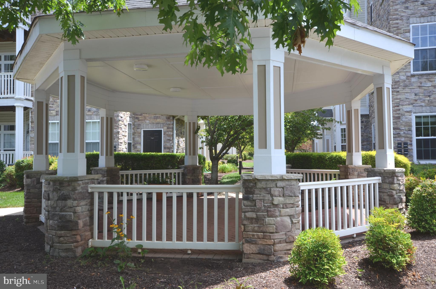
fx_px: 363
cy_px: 144
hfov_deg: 62.0
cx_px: 218
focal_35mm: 30
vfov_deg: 43.4
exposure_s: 1/100
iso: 140
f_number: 11
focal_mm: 20
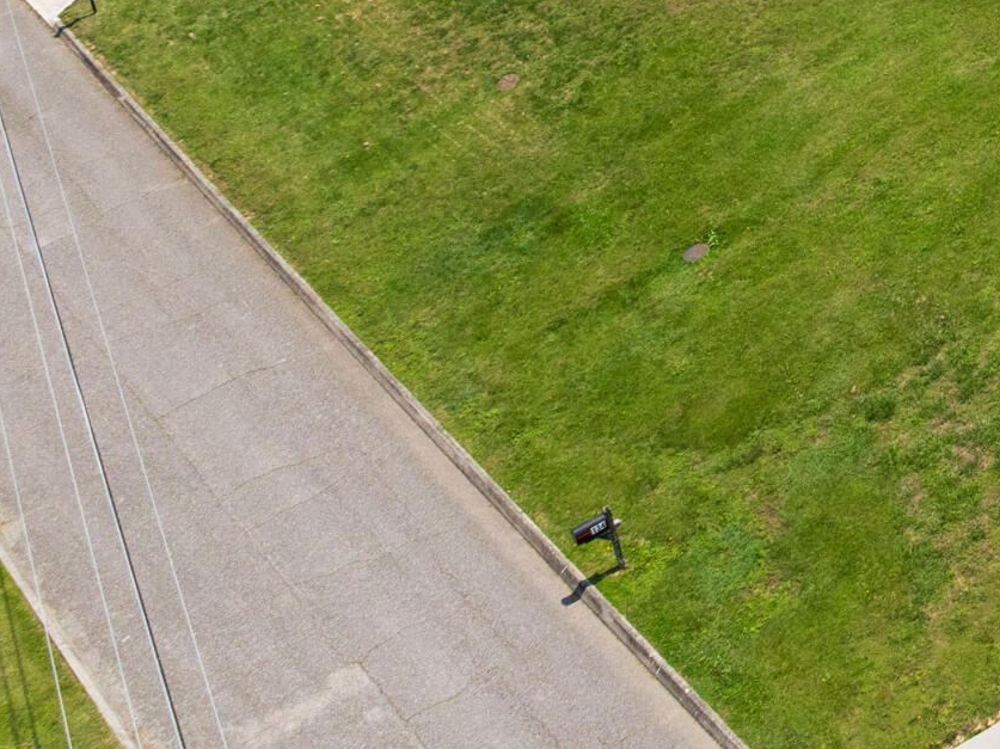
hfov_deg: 19.4
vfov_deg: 15.5
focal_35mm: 86
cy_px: -438
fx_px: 2483
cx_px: 1568
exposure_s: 1/200
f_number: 2.8
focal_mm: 12.29
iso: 100
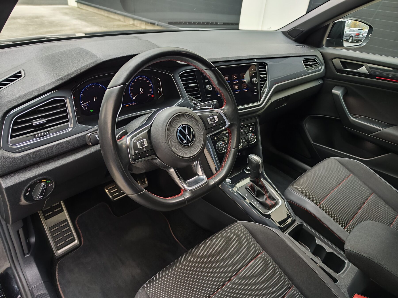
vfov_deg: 58.9
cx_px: 199
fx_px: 264
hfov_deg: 73.9
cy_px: 149
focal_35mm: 23
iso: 4347
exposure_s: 1/33.3
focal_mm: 7.01
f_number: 1.69
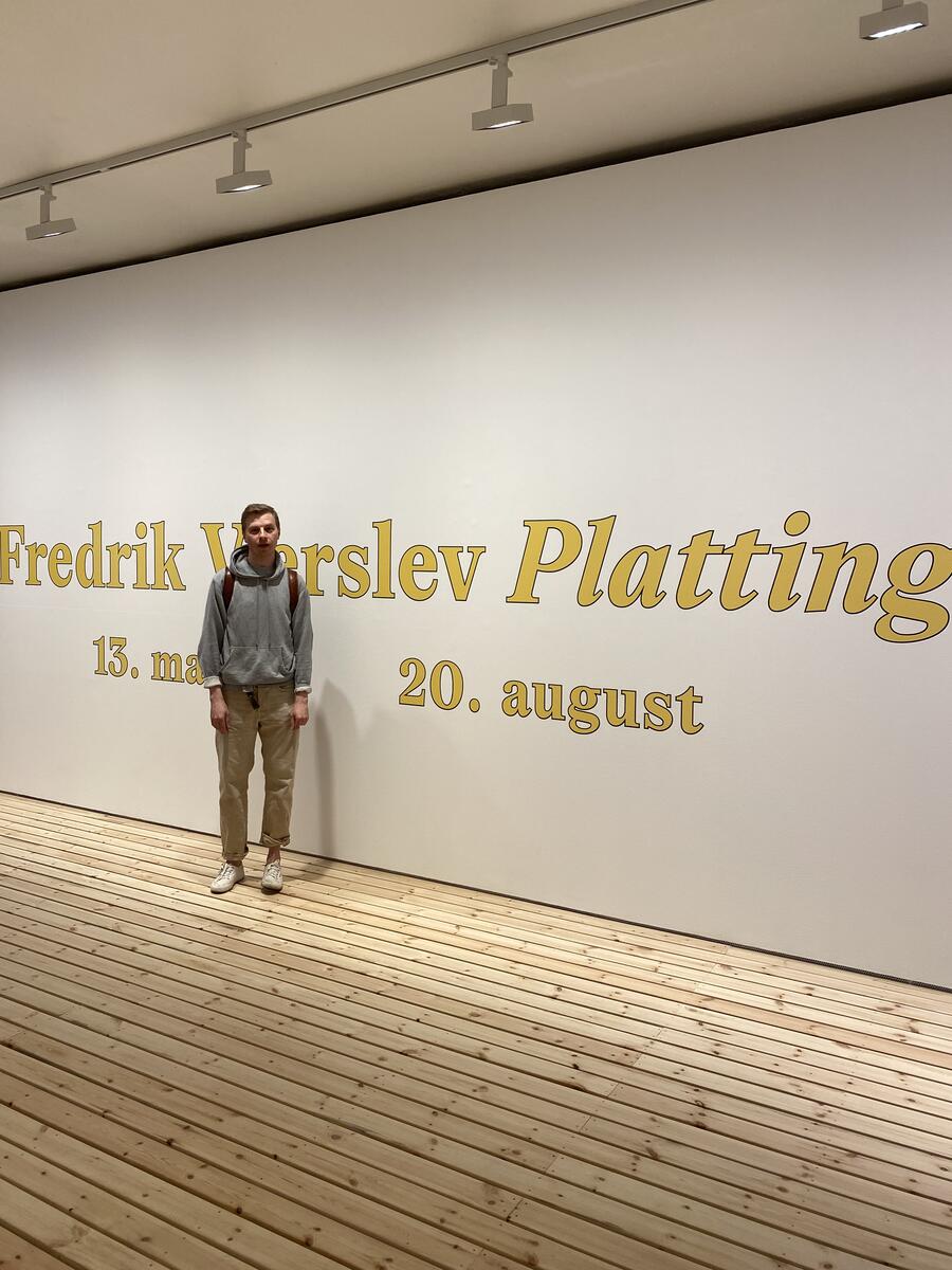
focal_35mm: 26
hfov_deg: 53.1
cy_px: 635
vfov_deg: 67.3
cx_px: 476
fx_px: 953
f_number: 1.8
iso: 50
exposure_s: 1/100
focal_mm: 4.25
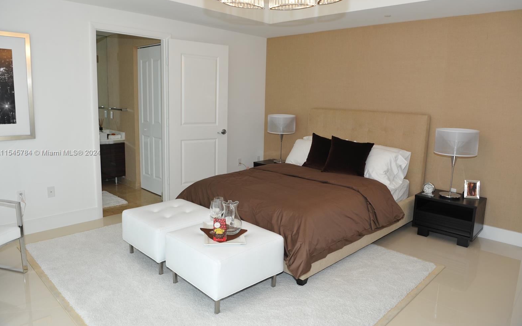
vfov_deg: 49.2
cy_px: 153
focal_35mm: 25
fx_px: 356
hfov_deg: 72.6
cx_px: 261
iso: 400
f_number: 5.6
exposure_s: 1/60
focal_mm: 24
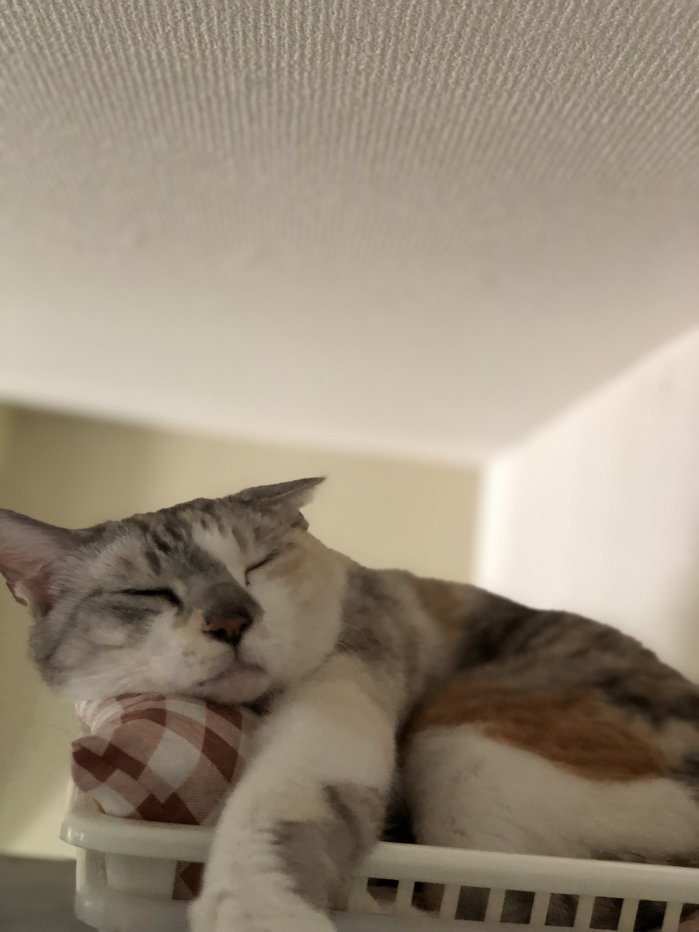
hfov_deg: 28.0
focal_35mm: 52
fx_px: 1400
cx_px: 350
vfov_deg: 36.8
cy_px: 466
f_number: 2.4
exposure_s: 1/15
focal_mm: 6
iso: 160
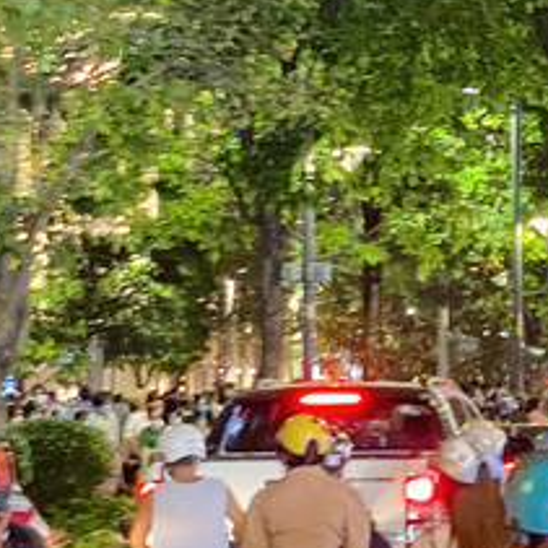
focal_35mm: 180
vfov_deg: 9.6
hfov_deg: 9.5
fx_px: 3224
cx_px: 727
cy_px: -43
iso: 640
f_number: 2
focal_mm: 6
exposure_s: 1/25
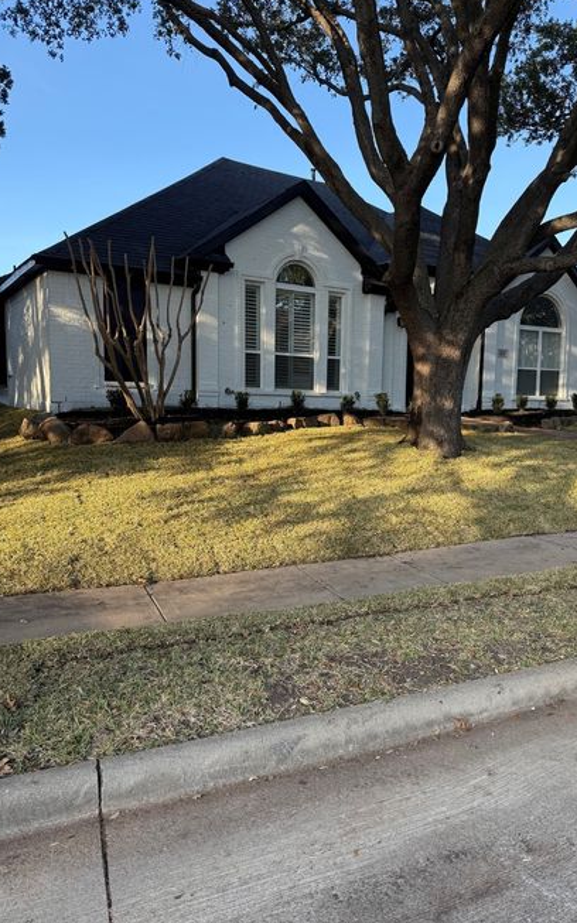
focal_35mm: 26
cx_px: 331
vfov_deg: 70.4
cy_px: 454
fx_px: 654
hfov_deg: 47.4
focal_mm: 6.76
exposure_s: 1/637
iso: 100
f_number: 1.78
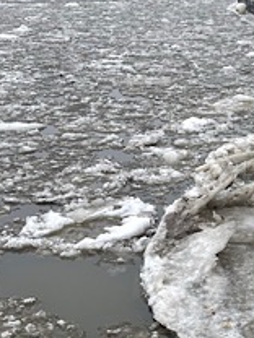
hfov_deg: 19.3
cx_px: 306
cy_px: 166
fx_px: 704
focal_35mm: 72
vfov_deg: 27.0
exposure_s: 1/121
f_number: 1.6
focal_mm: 5.1
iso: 80
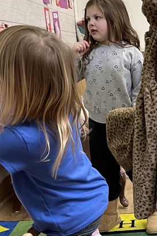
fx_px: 445
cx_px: 185
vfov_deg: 29.4
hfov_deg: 19.0
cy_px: 159
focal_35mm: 68
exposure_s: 1/60
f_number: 1.6
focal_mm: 5.1
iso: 100
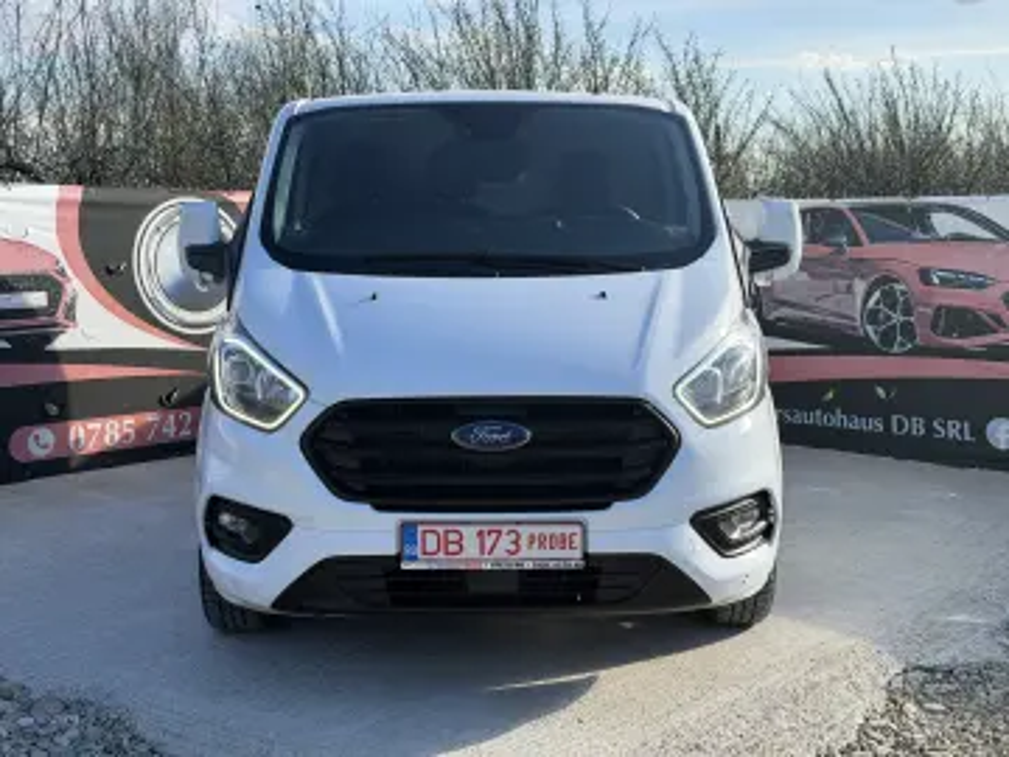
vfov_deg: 30.3
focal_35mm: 48
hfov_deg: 39.7
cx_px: 504
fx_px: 1399
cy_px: 378
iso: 64
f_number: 1.78
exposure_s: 1/2033
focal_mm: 6.76
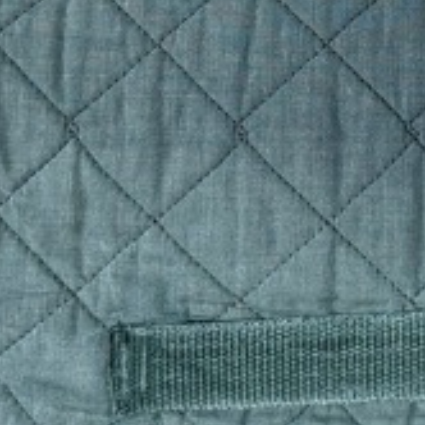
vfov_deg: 14.0
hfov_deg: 14.5
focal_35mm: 115
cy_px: -260
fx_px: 1597
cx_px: 568
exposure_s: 1/60
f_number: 1.78
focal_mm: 6.76
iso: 200
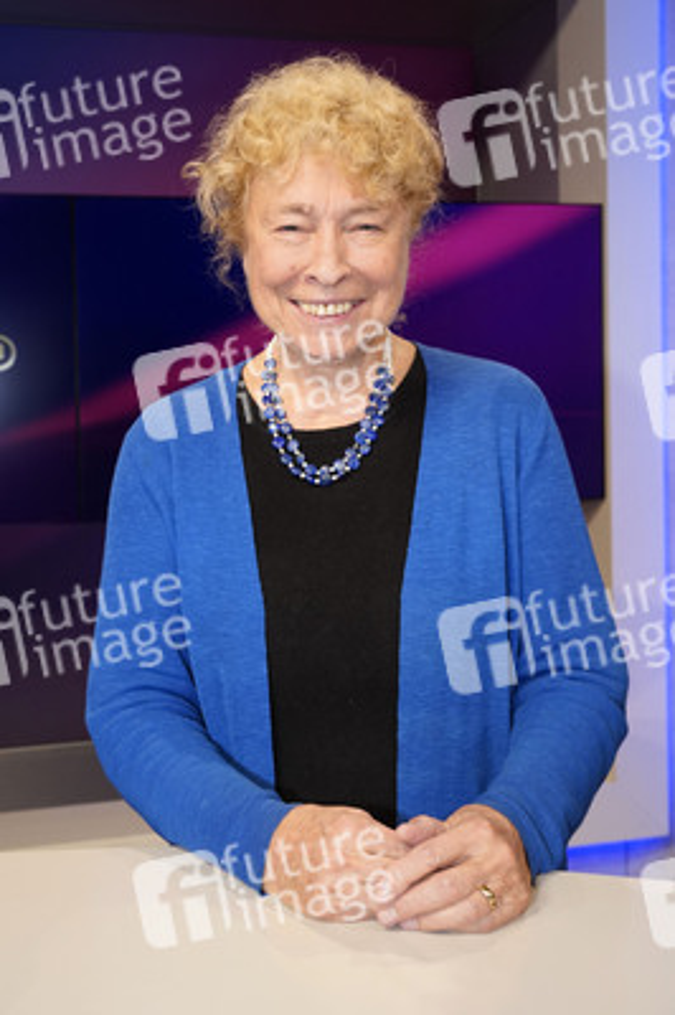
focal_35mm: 30
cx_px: 338
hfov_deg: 43.5
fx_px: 845
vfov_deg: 62.0
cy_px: 508
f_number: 5.6
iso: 2000
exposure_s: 1/125
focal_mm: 30
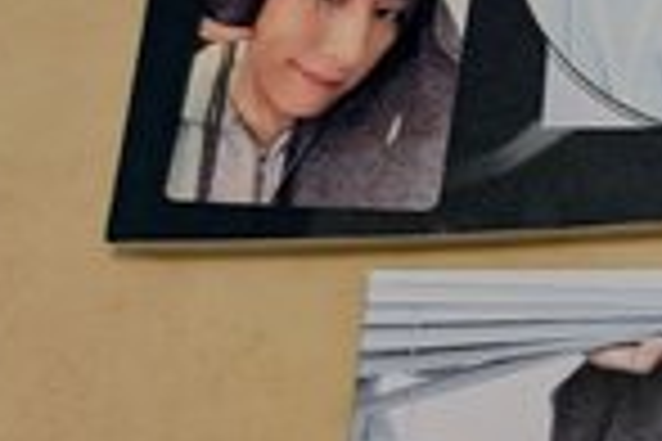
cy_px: 268
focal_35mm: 68
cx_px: 842
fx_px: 1250
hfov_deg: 25.8
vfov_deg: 20.0
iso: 26
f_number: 1.68
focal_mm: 6.9
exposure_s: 1/30
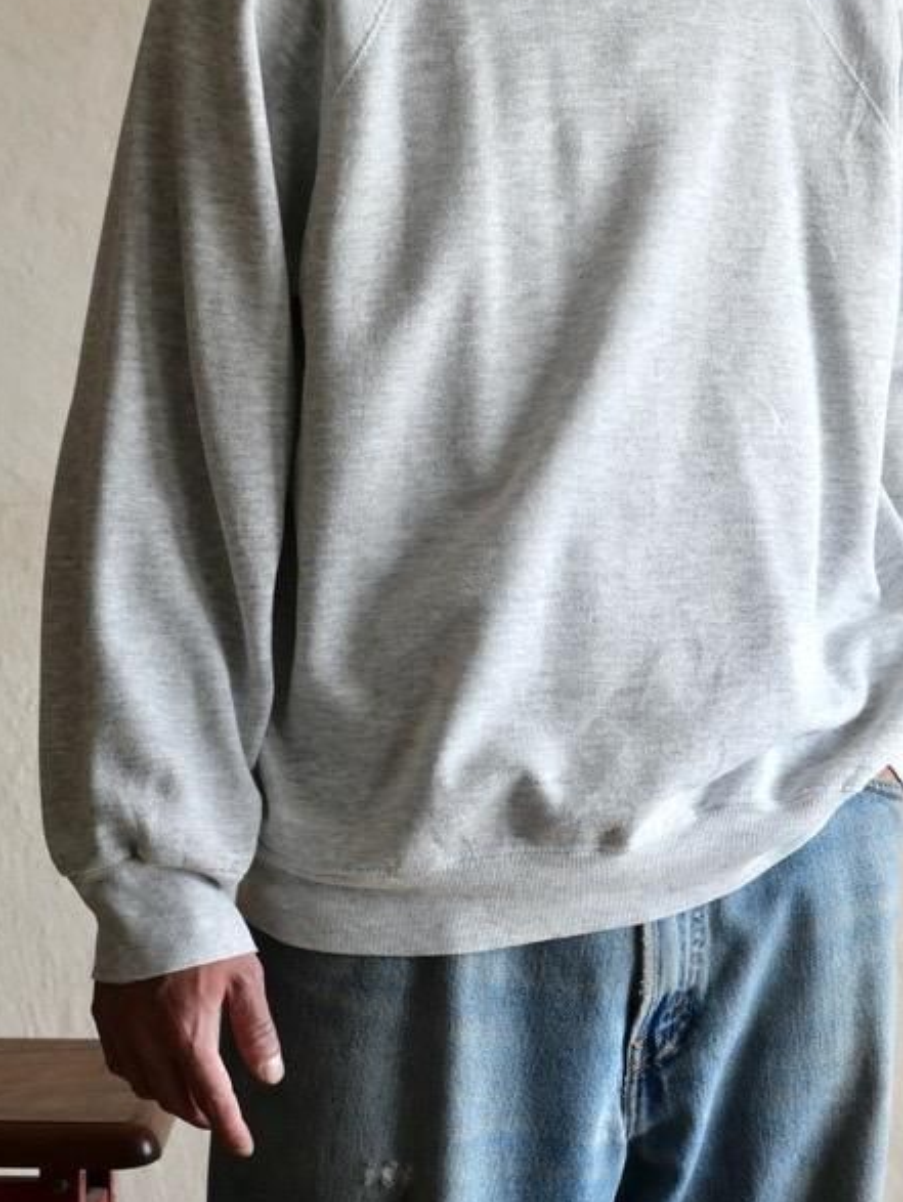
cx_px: 512
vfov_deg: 16.1
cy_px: 447
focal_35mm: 122
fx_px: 4239
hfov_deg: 12.2
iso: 500
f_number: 3.9
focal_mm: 42
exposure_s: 1/100
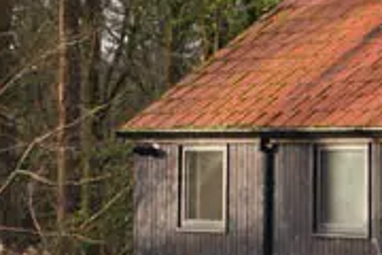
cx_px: 1174
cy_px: -99
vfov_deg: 6.2
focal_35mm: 220
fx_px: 2340
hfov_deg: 7.9
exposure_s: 1/200
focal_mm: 21
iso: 200
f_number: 5
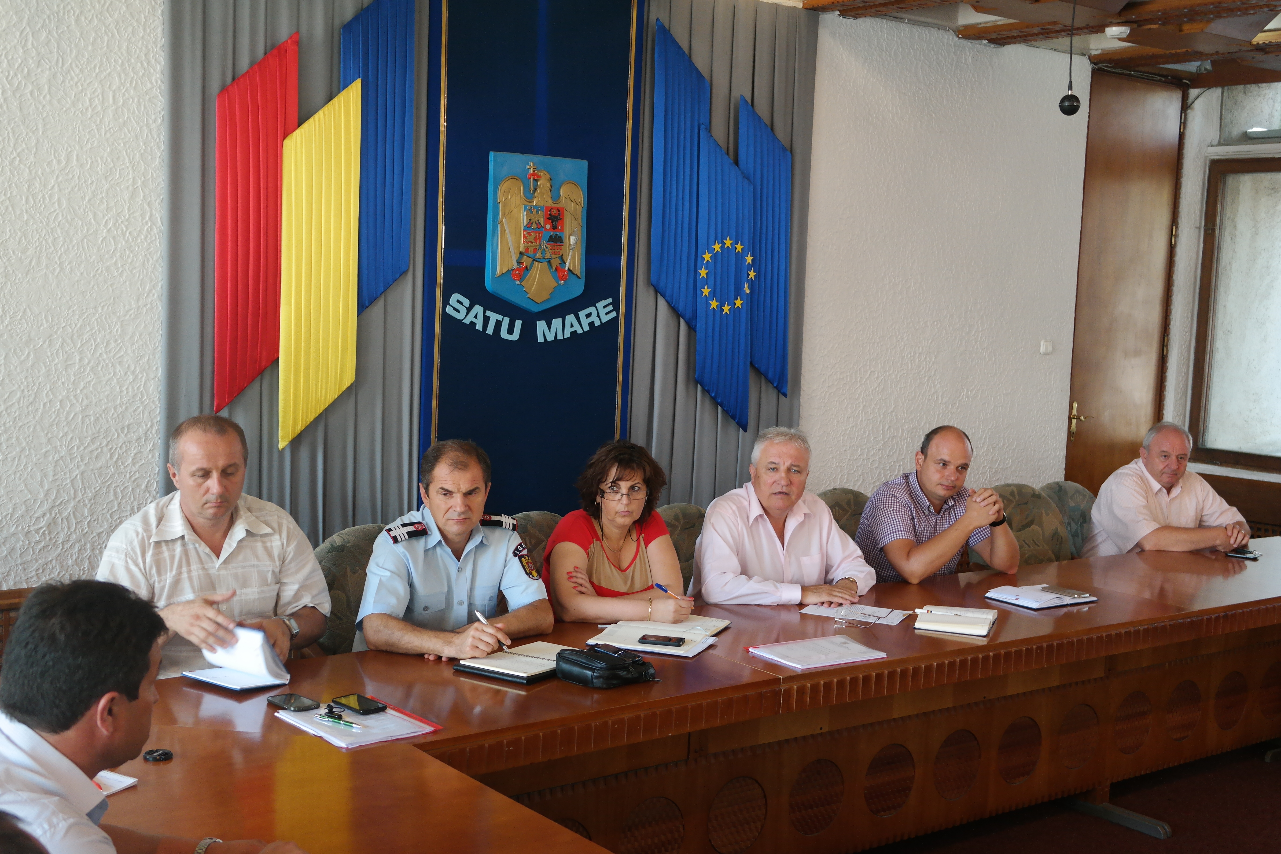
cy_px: 427
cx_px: 640
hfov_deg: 45.4
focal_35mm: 43
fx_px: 1530
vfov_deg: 31.2
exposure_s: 1/60
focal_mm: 28
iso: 800
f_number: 4
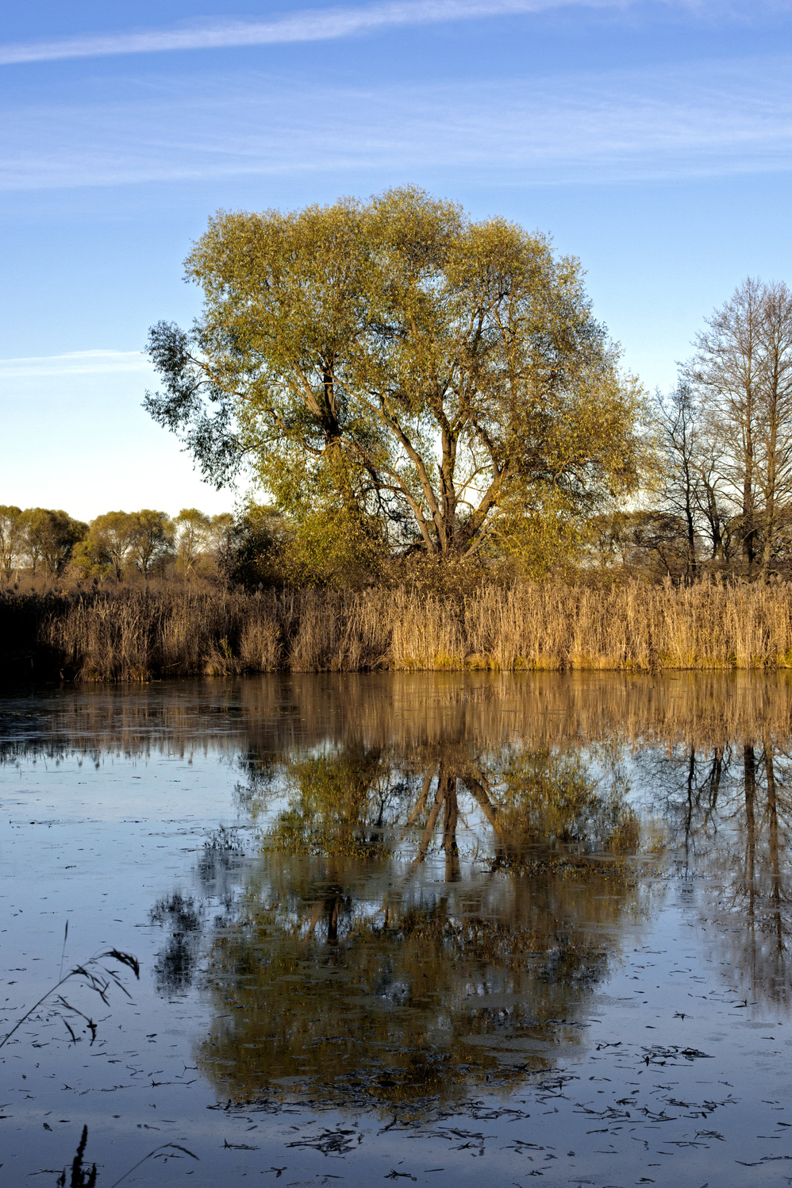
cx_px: 396
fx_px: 2409
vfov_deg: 27.7
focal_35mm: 73
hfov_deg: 18.7
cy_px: 600
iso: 200
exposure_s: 1/320
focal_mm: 48
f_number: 9
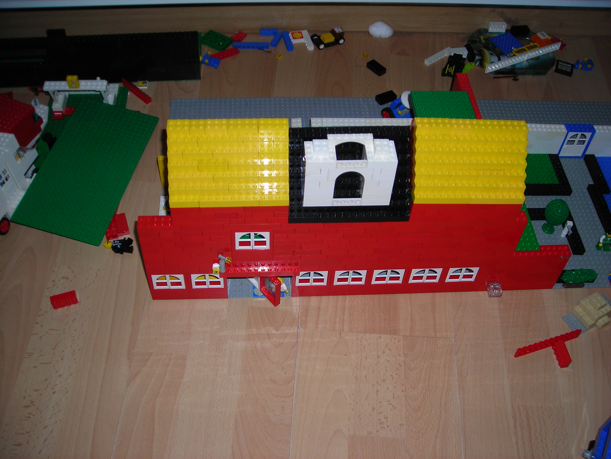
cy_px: 230
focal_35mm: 38
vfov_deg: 37.7
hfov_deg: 49.0
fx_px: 671
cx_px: 306
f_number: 3.2
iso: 50
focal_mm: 6.3
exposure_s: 1/60.1
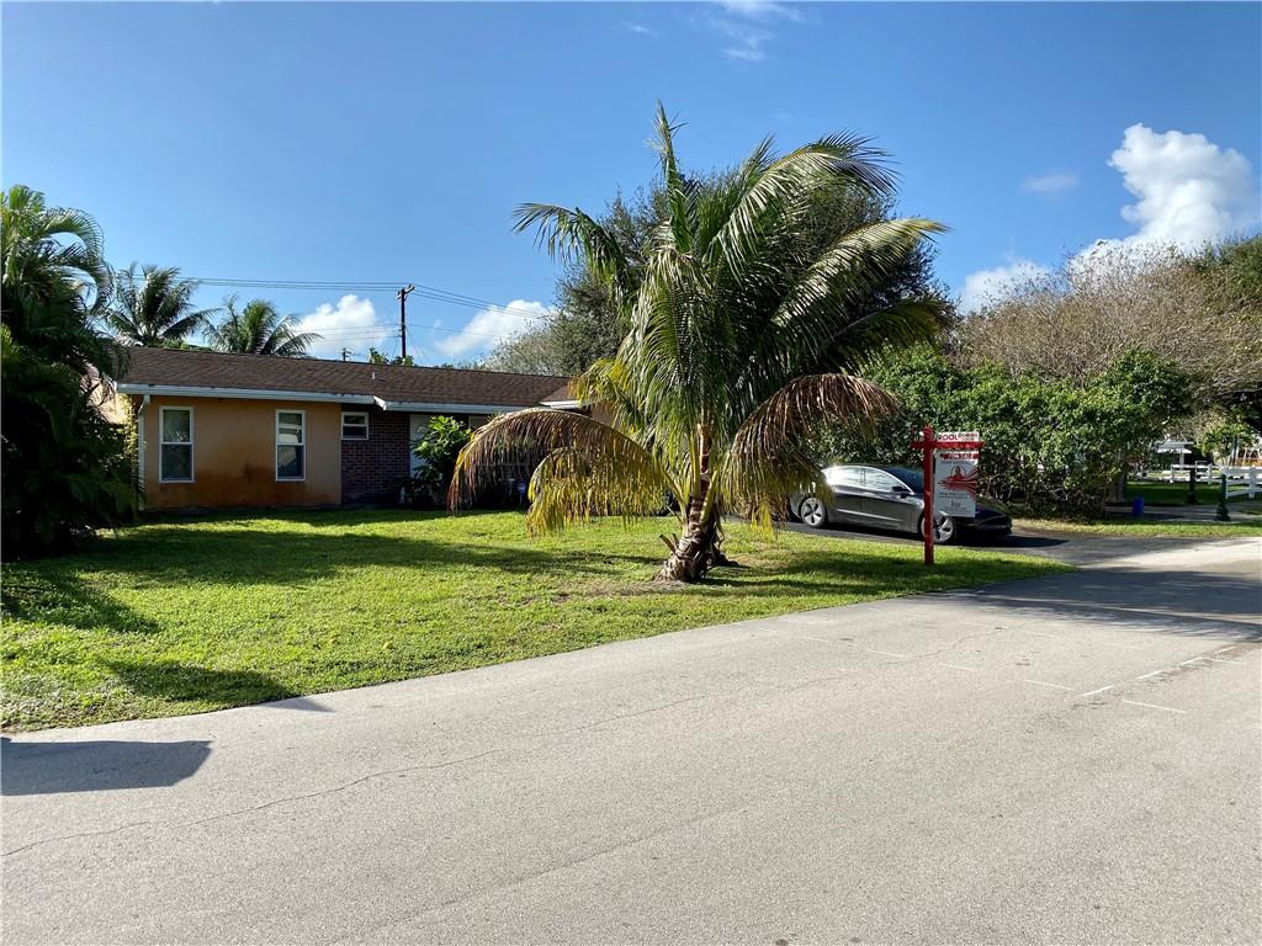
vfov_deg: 53.1
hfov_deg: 67.3
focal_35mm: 26
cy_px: 473
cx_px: 631
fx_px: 948
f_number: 1.8
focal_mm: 4.25
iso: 32
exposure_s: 1/2577
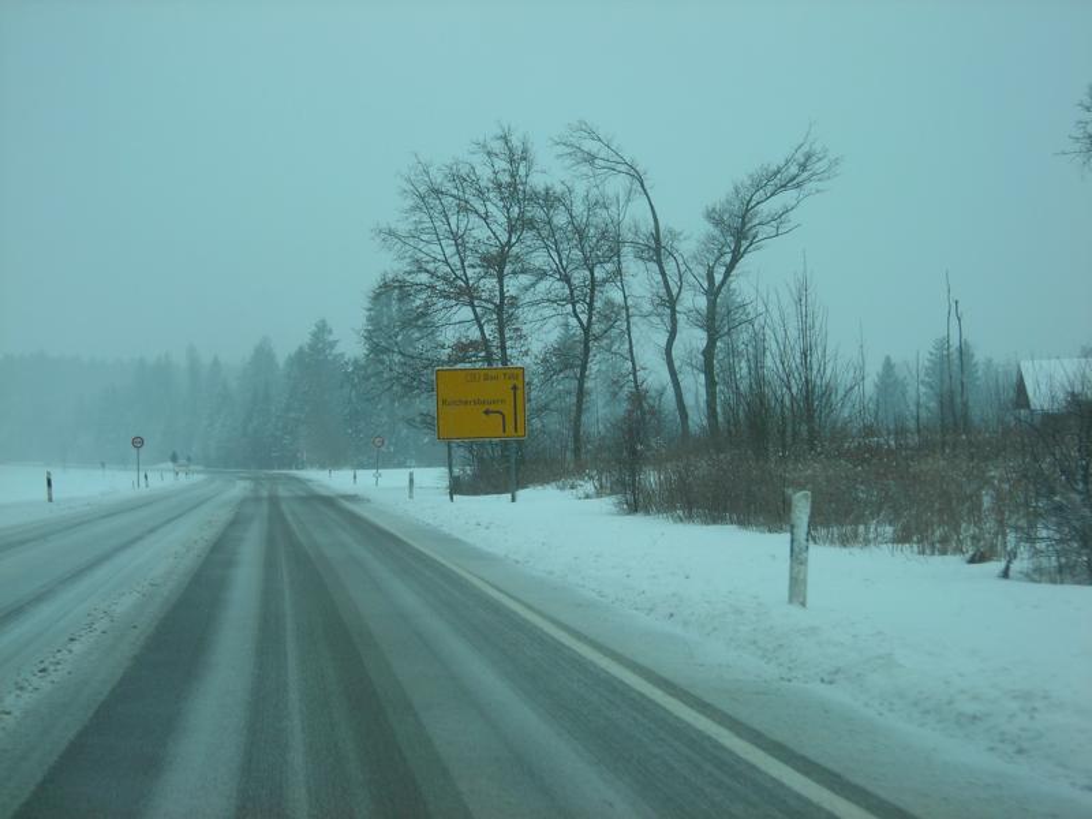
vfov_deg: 19.1
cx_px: 546
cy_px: 410
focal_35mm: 77
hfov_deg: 25.3
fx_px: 2429
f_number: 4.2
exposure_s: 1/286
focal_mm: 12.7
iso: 50
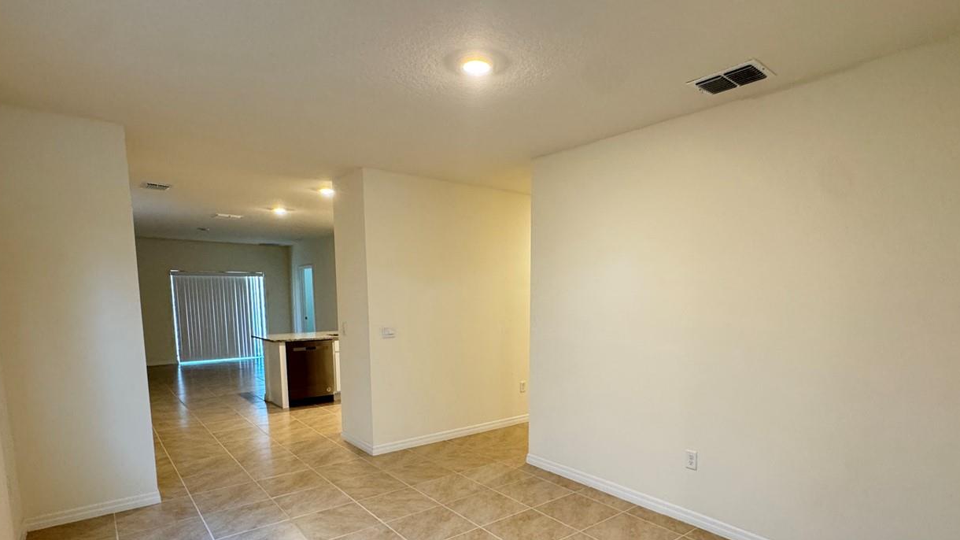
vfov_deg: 54.8
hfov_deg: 86.6
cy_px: 359
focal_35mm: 20
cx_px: 505
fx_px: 509
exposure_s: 1/60
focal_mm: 2.22
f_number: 2.2
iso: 400
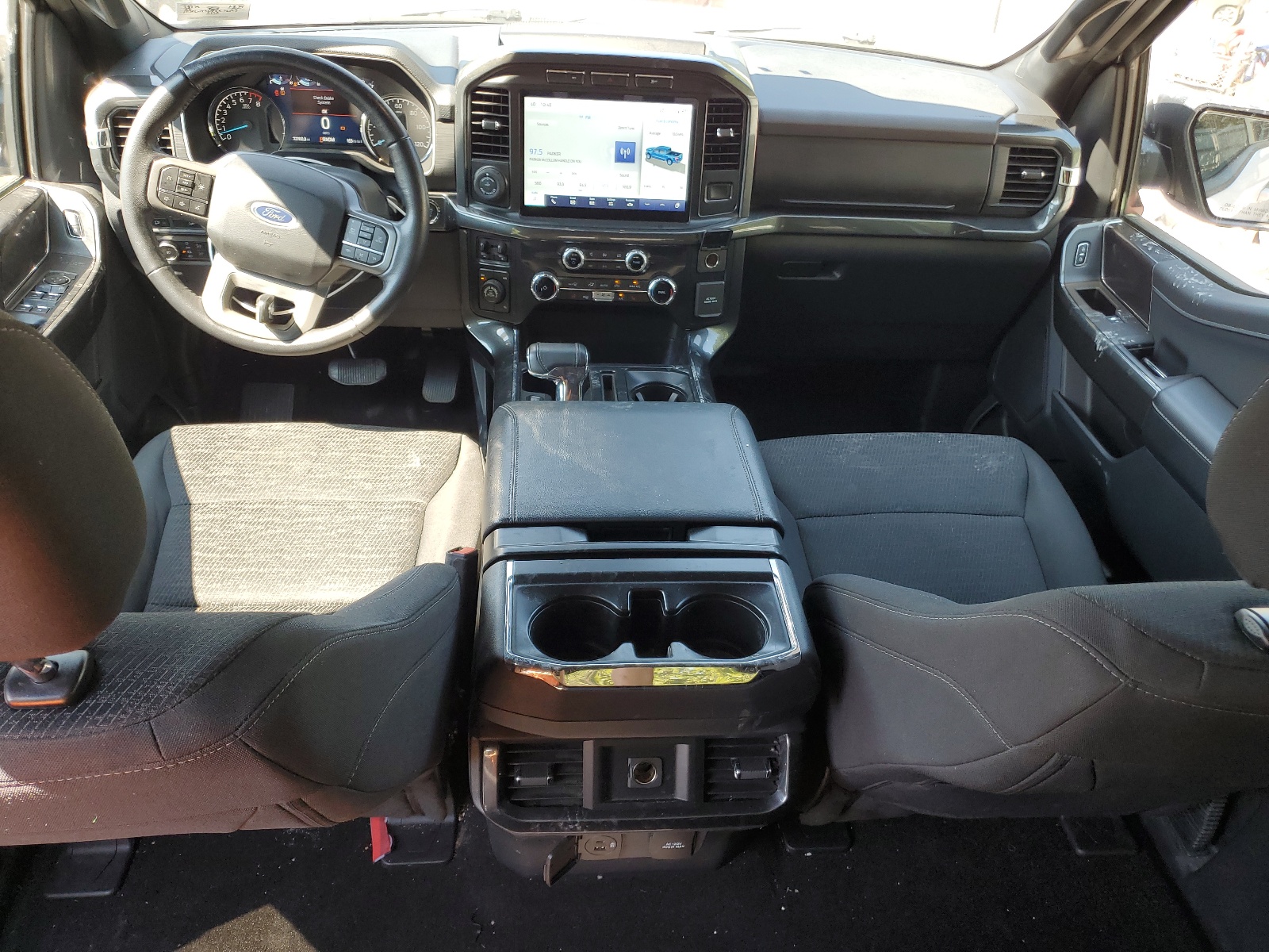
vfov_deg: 53.1
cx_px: 634
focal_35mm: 26
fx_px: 953
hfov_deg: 67.3
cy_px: 476
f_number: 1.5
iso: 50
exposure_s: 1/132
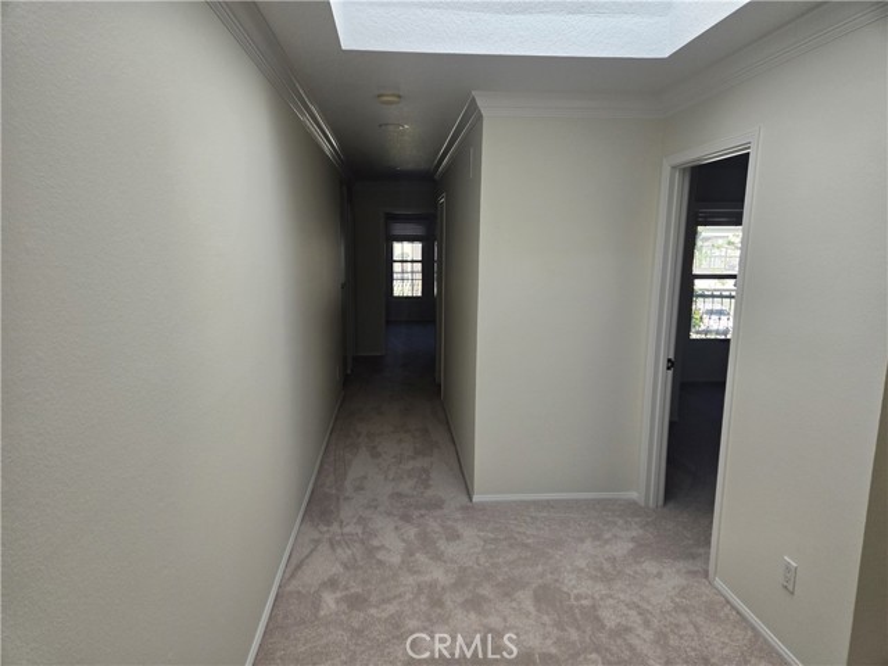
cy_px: 333
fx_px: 590
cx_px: 444
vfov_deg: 58.9
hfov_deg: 73.9
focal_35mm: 23
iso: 25
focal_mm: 5.4
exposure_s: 1/180
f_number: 1.8
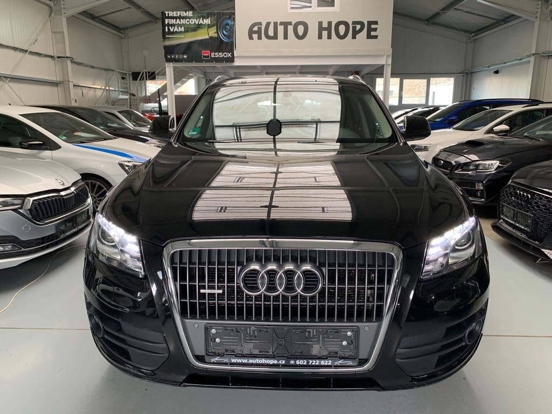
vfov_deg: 53.1
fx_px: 415
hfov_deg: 67.3
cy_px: 207
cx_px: 276
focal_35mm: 26
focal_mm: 4.25
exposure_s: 1/82
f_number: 1.8
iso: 80
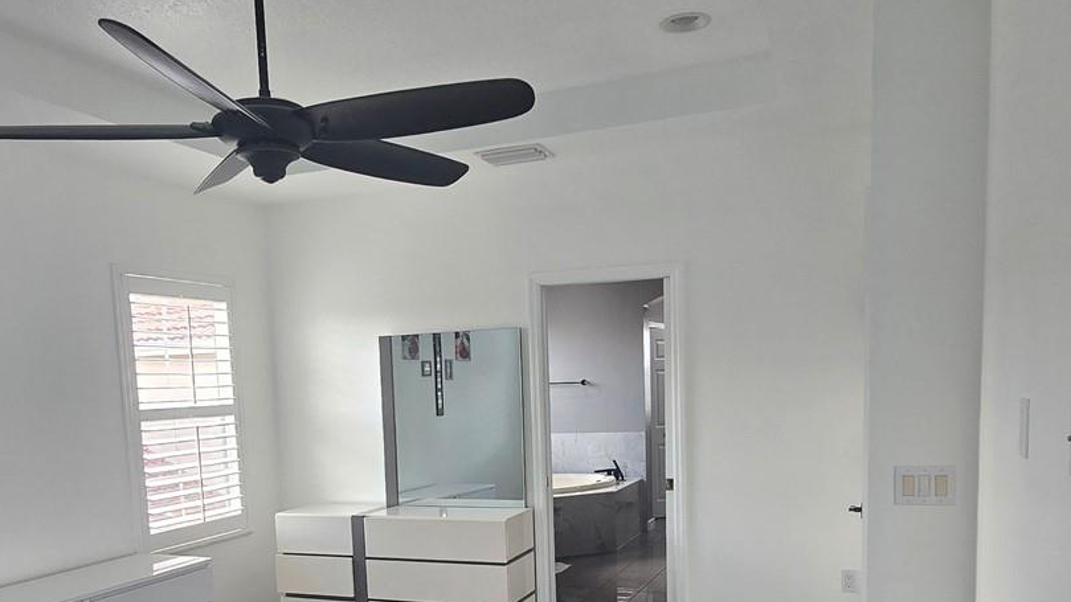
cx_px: 469
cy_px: 471
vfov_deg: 40.0
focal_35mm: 28
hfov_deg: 67.7
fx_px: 795
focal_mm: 2.2
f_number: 2.2
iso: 100
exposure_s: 1/60
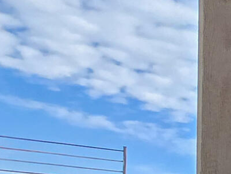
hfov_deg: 9.1
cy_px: 326
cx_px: 840
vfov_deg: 13.5
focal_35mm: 97
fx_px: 648
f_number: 2.2
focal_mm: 2.2
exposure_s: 1/900
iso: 50
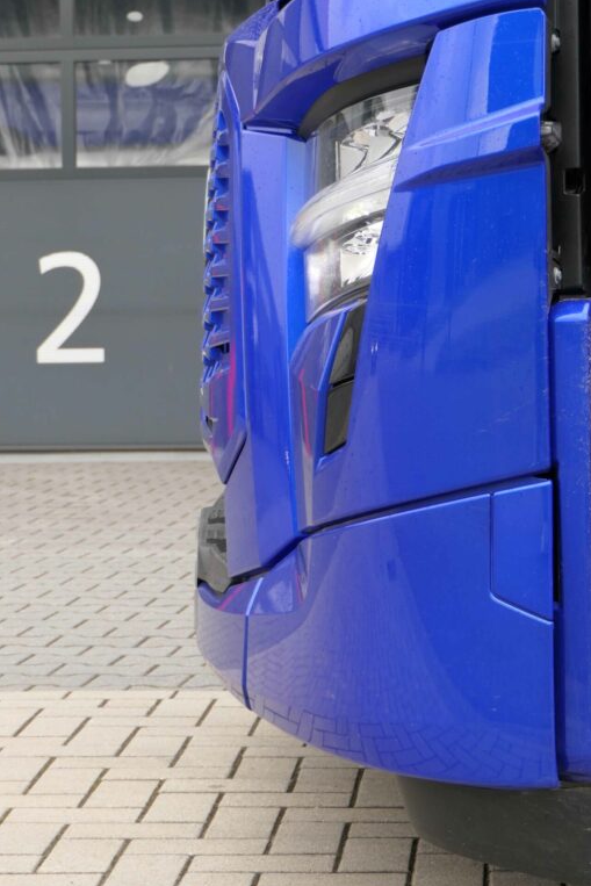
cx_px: 377
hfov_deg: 12.9
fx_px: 2609
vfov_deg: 19.2
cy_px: 332
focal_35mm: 106
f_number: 4
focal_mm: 28.9
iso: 125
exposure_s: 1/80
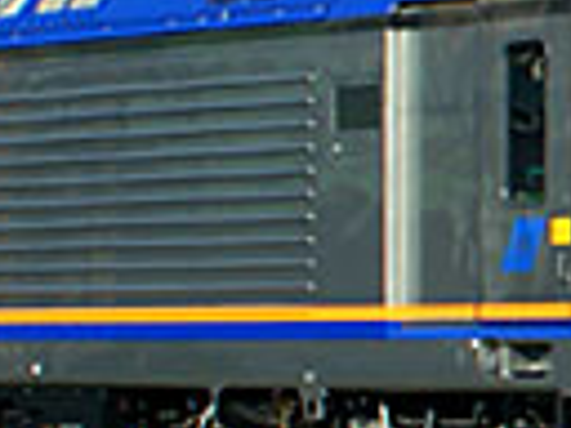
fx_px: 5691
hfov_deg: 5.5
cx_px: 1401
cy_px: 160
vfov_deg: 4.3
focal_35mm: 345
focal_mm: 30
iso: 200
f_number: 8
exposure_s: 1/400
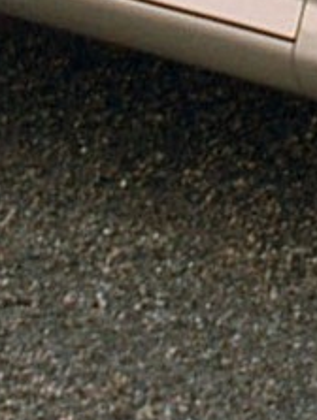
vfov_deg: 2.5
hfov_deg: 1.9
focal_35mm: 774
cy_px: -645
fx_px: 9424
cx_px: 662
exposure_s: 1/20
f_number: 8
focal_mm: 48
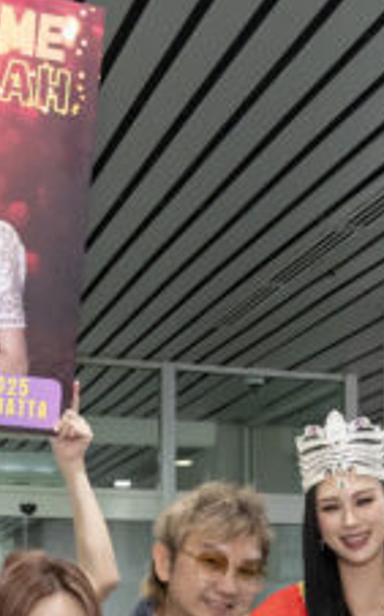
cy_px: 646
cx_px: 379
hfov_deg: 15.4
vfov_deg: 23.7
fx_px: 1392
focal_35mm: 83
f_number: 4
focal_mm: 24
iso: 2500
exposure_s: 1/125
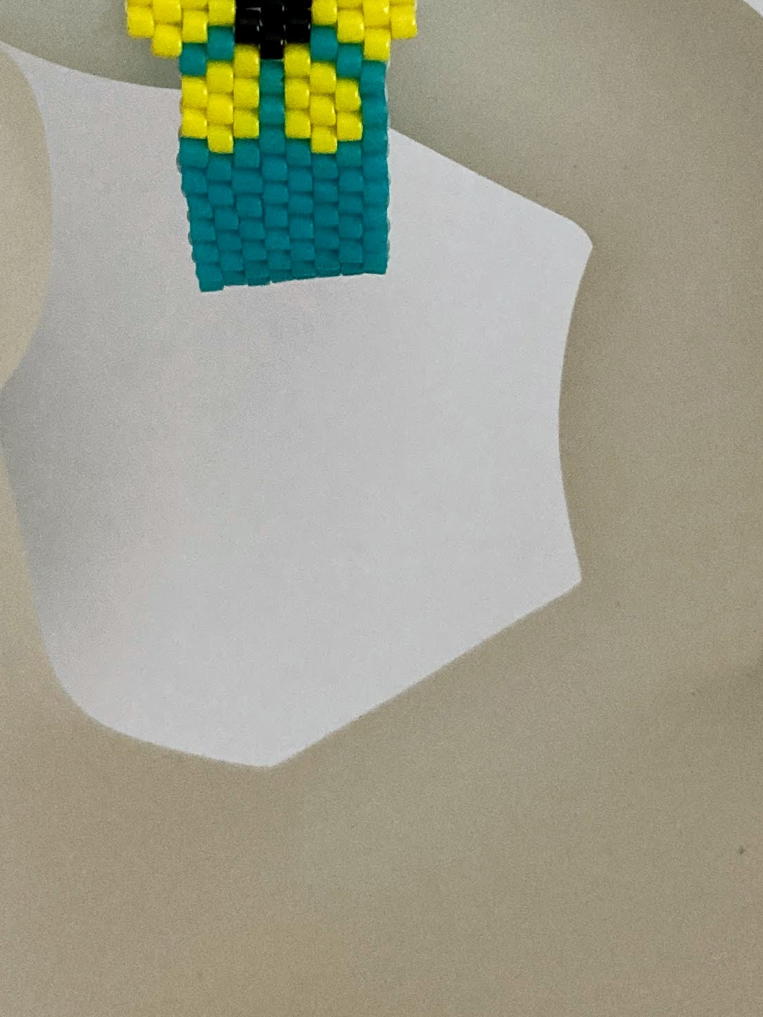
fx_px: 2262
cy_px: 379
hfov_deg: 19.1
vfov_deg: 25.3
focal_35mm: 77
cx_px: 454
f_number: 1.8
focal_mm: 3.99
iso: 250
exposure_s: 1/60
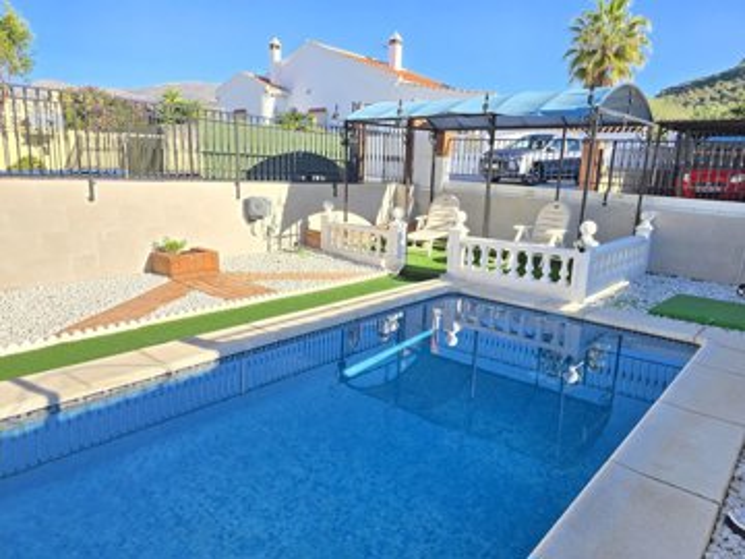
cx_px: 372
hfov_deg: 73.9
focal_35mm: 23
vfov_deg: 58.9
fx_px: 495
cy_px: 280
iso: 12
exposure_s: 1/373
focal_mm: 6.3
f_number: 1.7
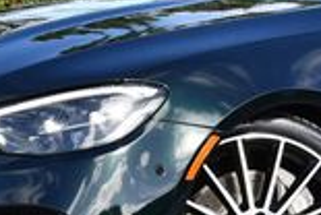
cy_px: -2
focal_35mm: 215
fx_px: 1921
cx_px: 321
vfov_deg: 6.4
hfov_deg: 9.5
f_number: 8
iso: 200
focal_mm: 26
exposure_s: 1/250
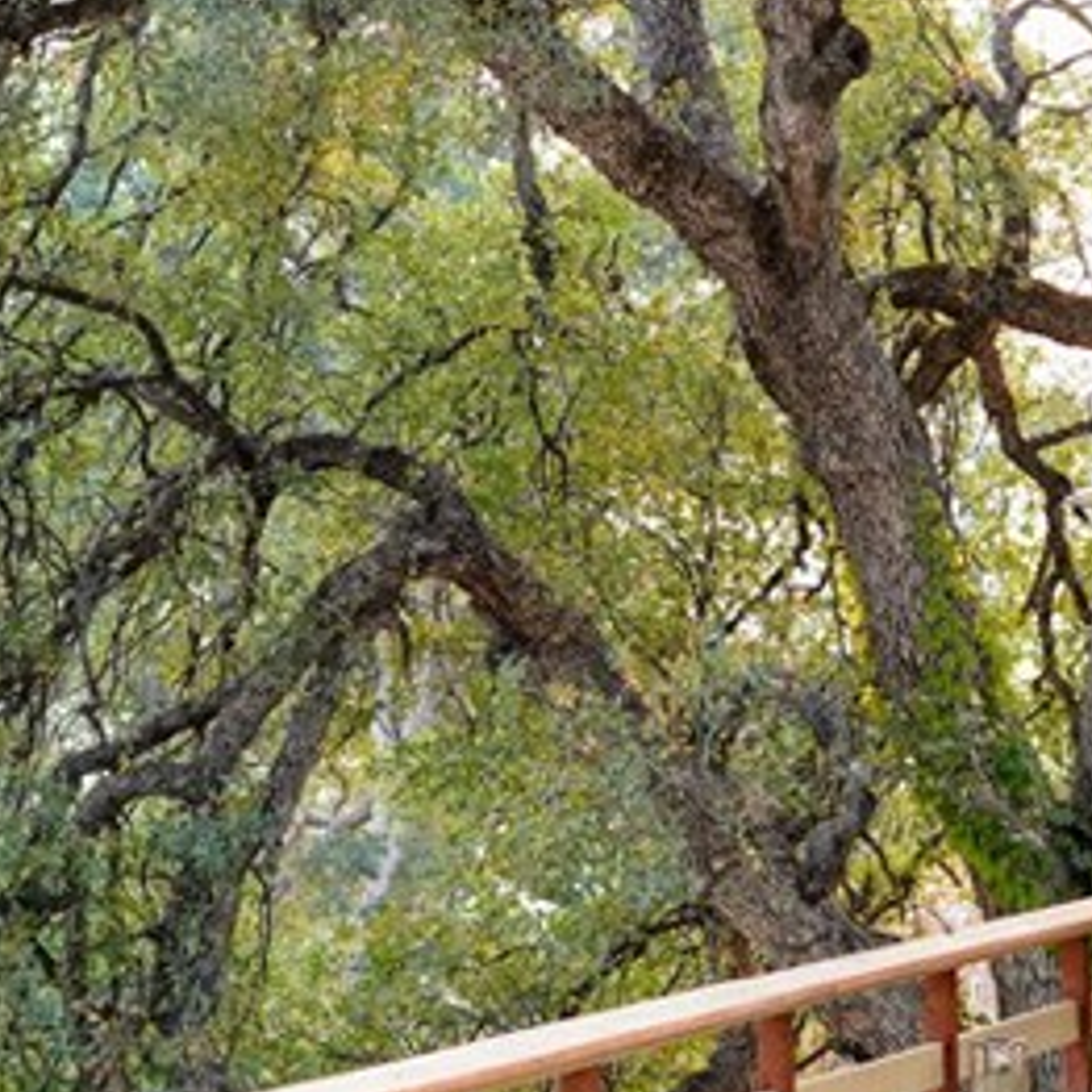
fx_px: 5925
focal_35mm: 166
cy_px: 242
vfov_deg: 10.5
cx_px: 584
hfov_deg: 10.5
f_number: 2.8
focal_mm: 50
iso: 3200
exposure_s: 1/1000
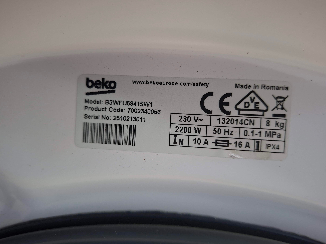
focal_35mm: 23
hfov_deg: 73.9
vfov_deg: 58.9
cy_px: 122
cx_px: 163
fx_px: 217
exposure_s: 1/25
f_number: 1.8
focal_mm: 5.54
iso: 500
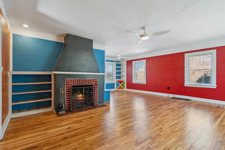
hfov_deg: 93.3
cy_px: 75
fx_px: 106
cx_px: 112
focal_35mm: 17
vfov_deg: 70.4
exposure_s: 1/60
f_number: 8
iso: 1250
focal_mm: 17
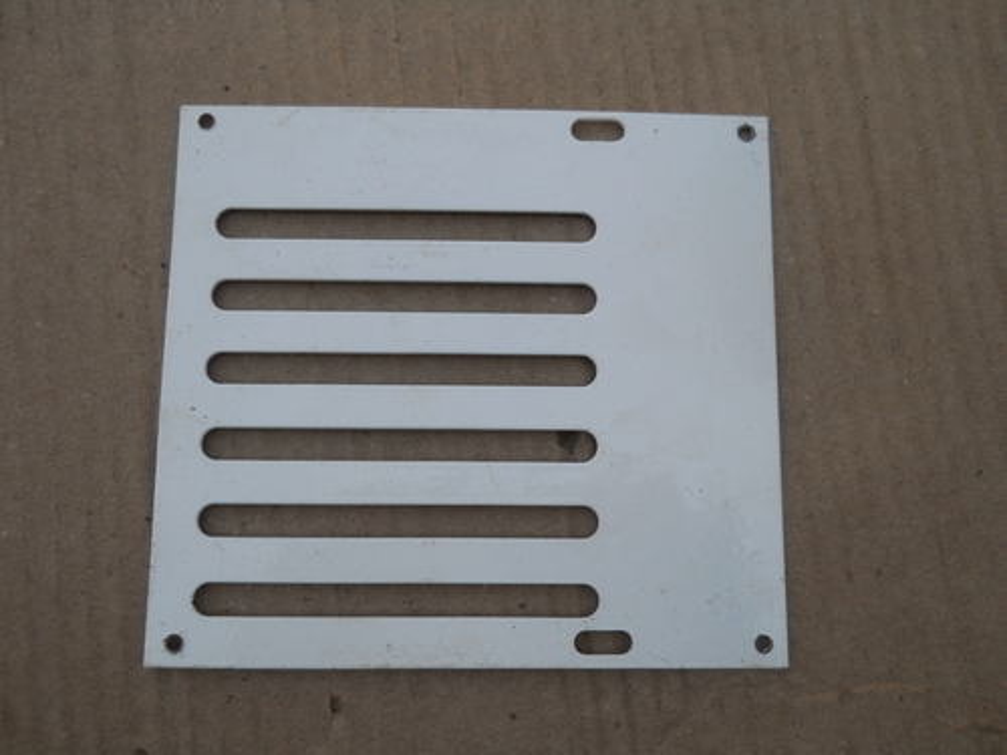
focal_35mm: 41
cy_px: 378
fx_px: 1193
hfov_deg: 45.8
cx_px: 504
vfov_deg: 35.1
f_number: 3.1
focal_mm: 6.72
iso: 80
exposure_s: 1/320
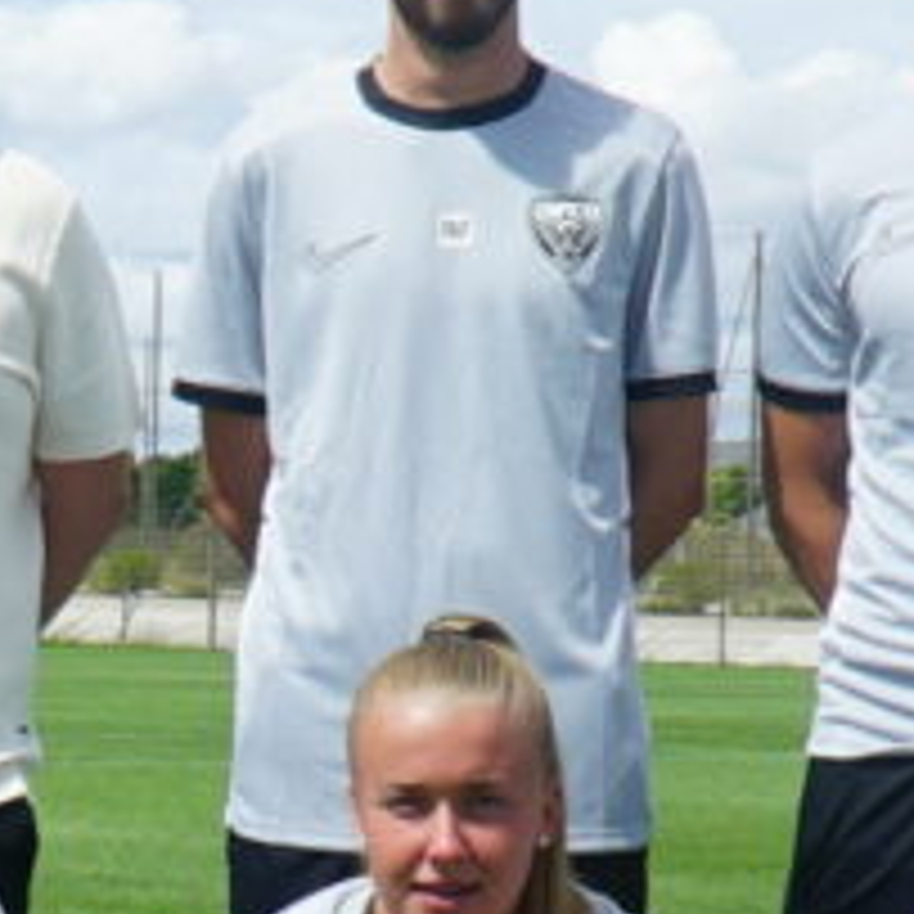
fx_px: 4361
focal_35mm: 146
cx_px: -45
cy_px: 860
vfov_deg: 11.9
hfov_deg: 11.8
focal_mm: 23
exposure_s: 1/100
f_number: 14
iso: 100
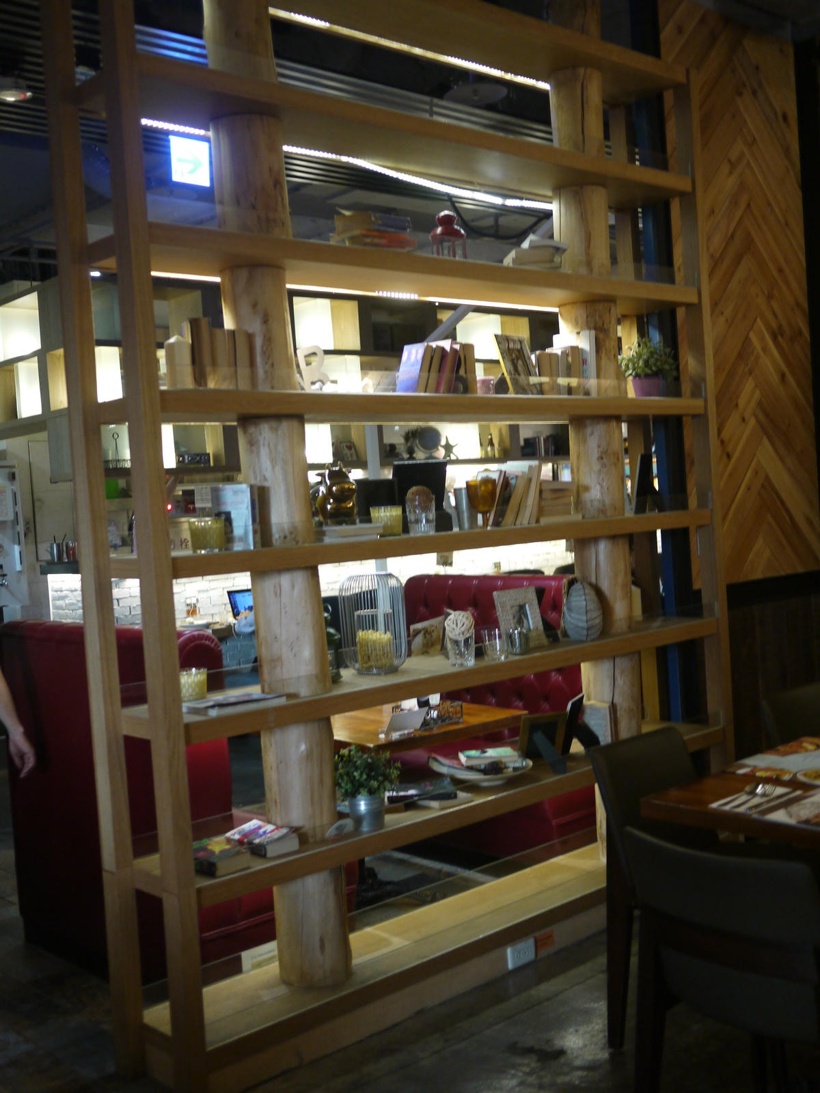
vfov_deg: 46.8
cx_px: 410
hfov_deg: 36.0
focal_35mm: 40
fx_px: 1263
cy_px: 546
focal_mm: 20
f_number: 1.7
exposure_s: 1/60
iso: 500
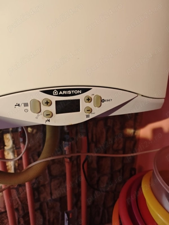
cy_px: 112
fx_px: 150
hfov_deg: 58.9
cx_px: 84
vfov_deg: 73.9
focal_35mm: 23
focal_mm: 6.55
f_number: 1.6
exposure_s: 1/33.3
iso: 1250
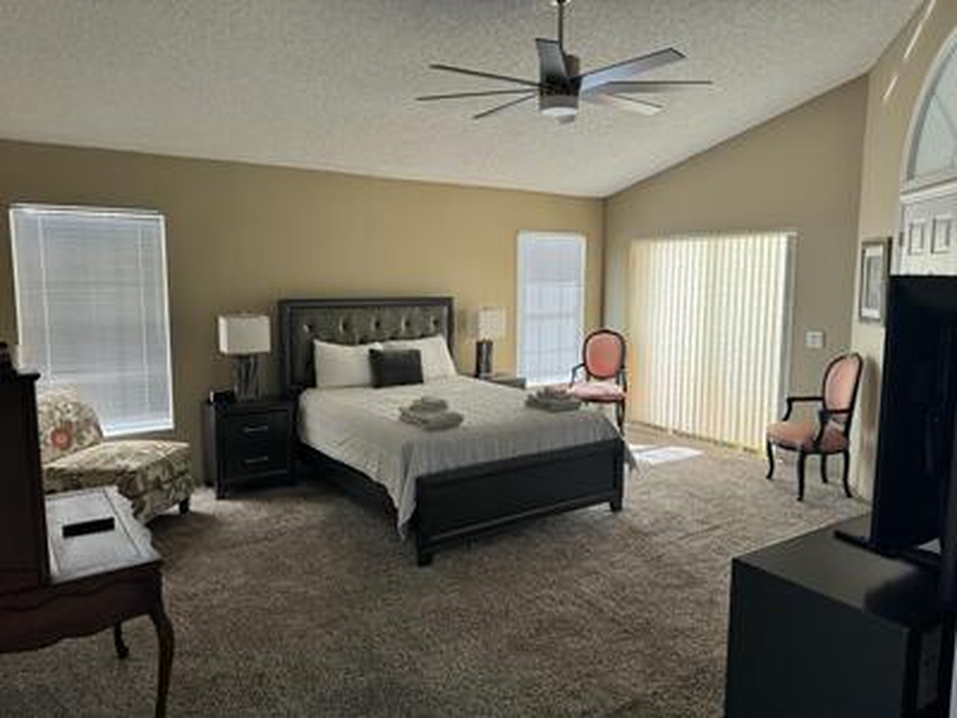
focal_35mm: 24
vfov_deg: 56.8
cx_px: 478
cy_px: 359
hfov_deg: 71.6
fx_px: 664
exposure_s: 1/60
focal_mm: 6.76
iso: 250
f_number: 1.78
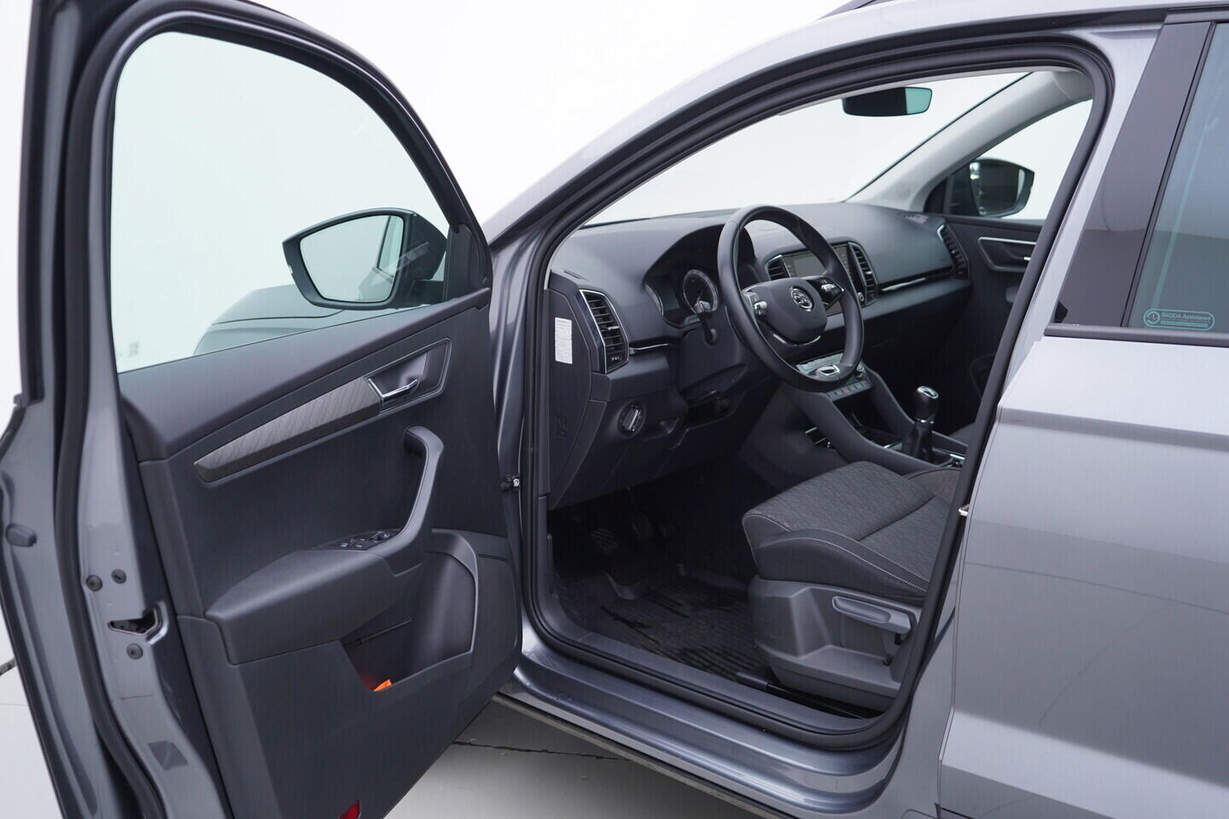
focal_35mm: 36
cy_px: 410
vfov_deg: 36.9
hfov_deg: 53.1
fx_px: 1229
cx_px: 614
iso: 125
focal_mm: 24
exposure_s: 1/50
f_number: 3.2
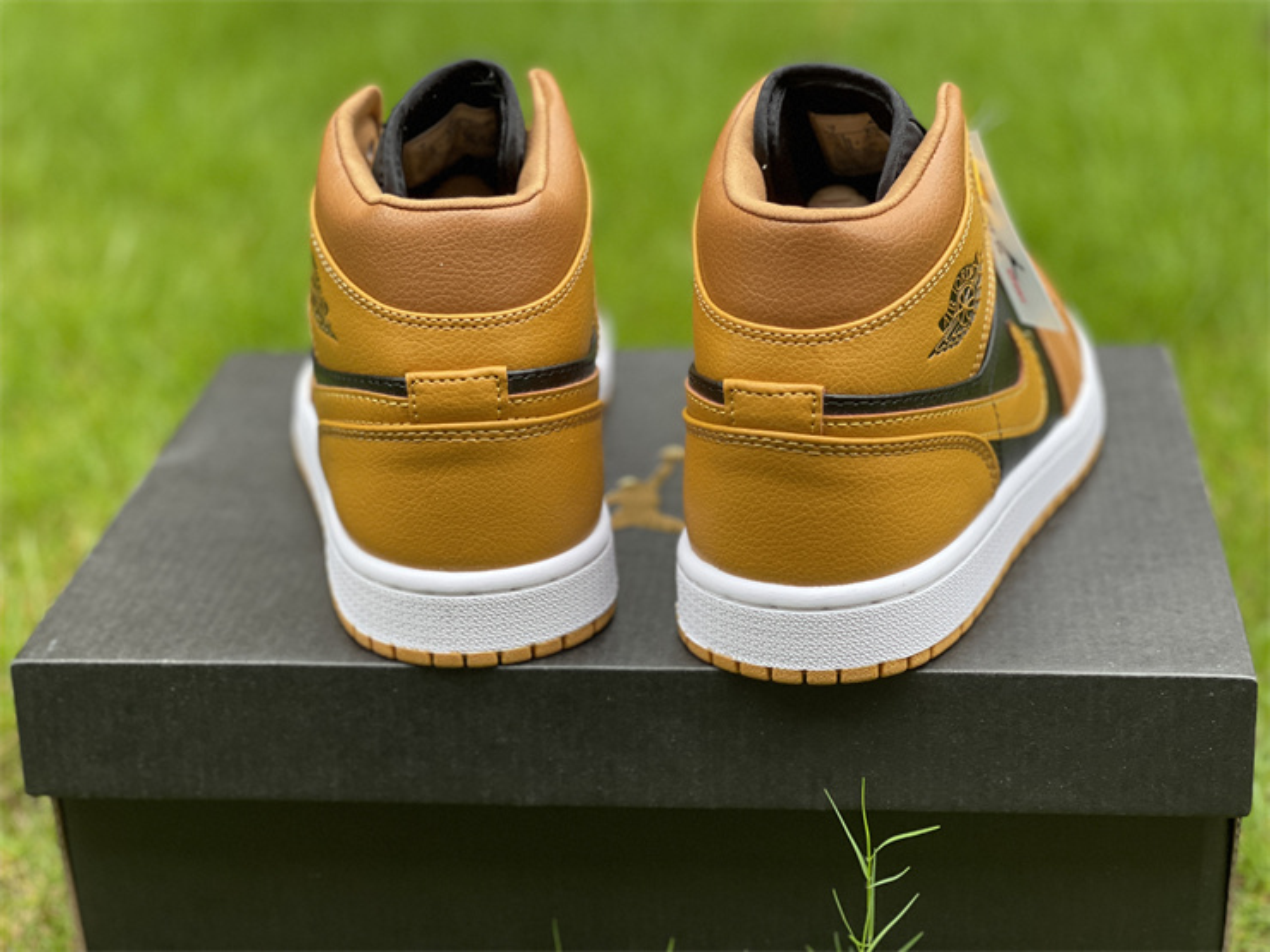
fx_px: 2348
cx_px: 635
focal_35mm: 64
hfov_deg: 30.3
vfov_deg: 22.9
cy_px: 476
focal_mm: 7.5
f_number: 2.2
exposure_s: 1/121
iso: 200
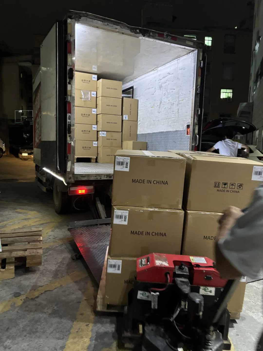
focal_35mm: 26
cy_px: 176
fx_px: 263
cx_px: 132
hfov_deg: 53.1
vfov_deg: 67.3
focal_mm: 5.96
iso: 640
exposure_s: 1/38
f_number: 1.6
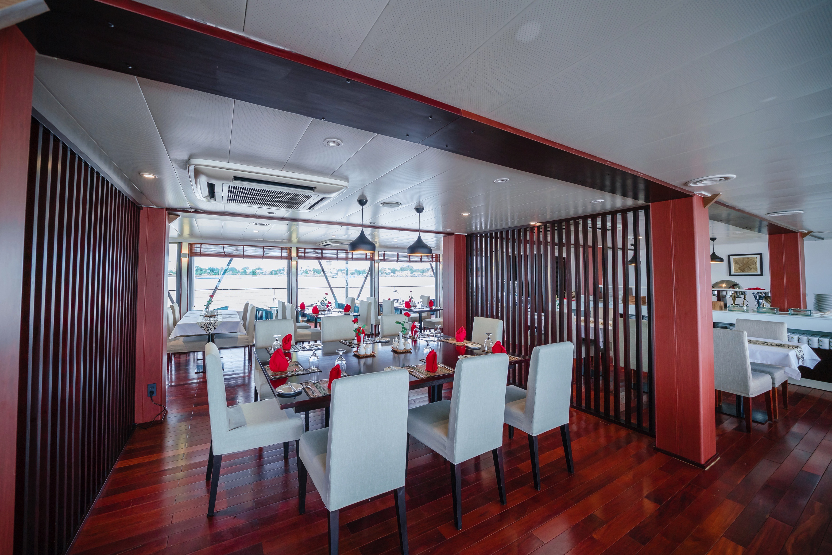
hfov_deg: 112.6
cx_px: 416
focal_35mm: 12
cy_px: 278
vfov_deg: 90.0
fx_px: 277
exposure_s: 1/25
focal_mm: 12
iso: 400
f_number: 5.6
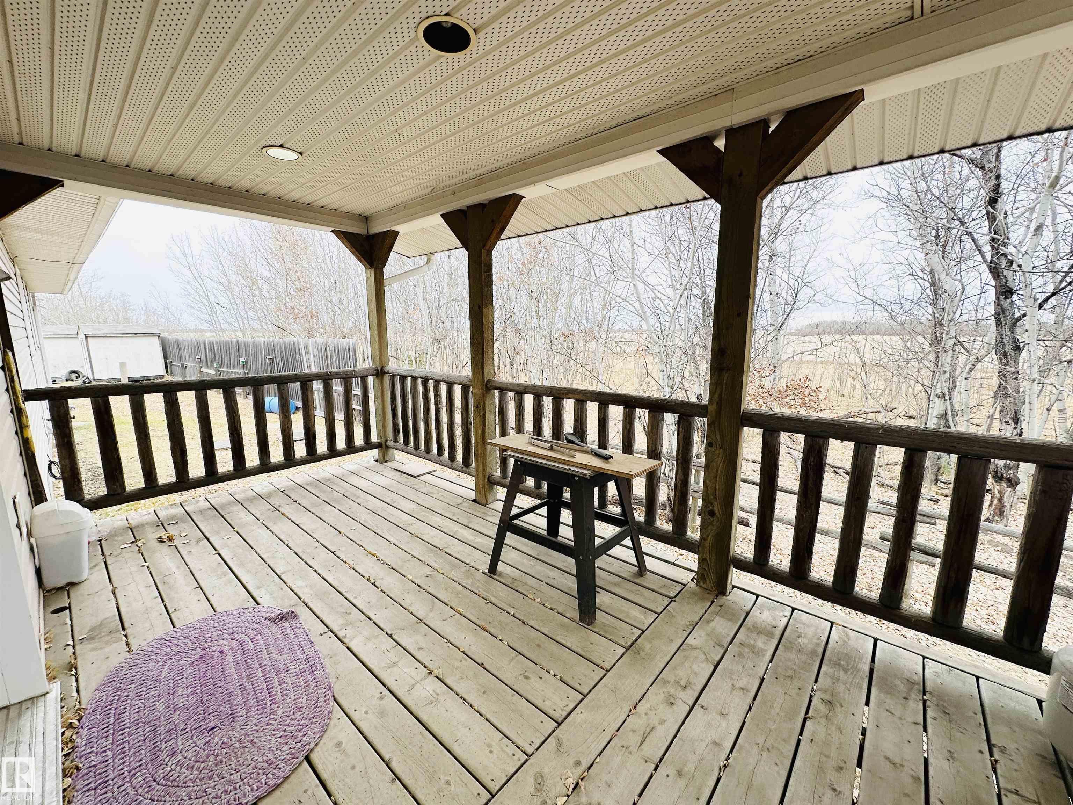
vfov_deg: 85.7
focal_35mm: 14
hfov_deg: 102.1
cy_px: 402
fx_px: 434
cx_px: 536
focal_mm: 2.22
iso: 40
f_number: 2.2
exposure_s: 1/99
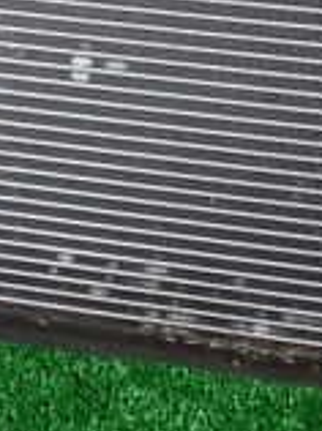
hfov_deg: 12.9
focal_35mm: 114
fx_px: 1418
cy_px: -46
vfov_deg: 16.7
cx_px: 265
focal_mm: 5.4
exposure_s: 1/30
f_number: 2.3
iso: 640
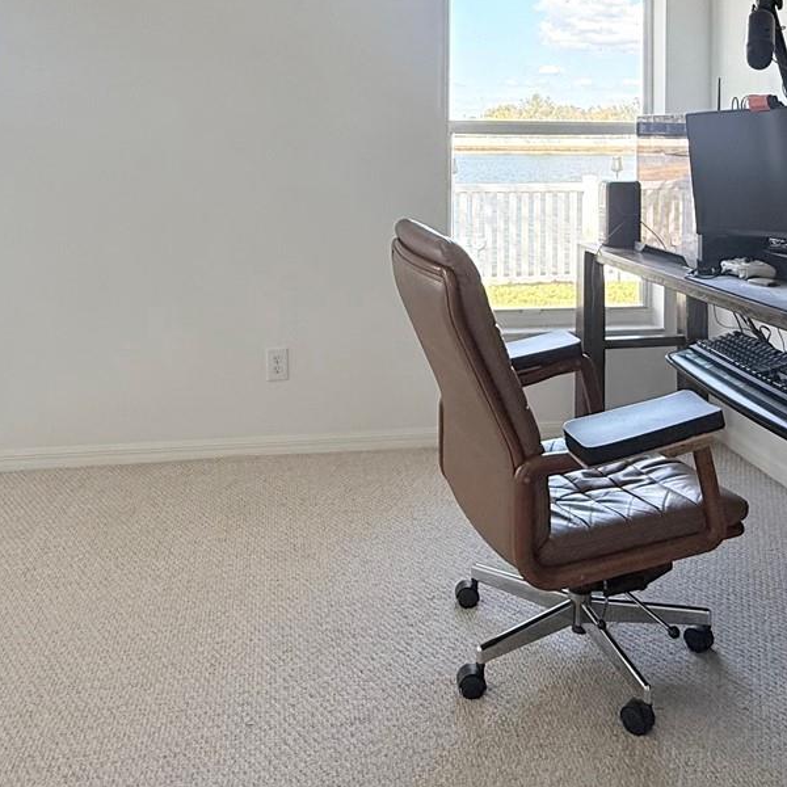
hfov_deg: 49.7
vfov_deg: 46.4
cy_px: 129
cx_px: 413
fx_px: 849
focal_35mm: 33
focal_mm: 2.22
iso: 64
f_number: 2.2
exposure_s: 1/159
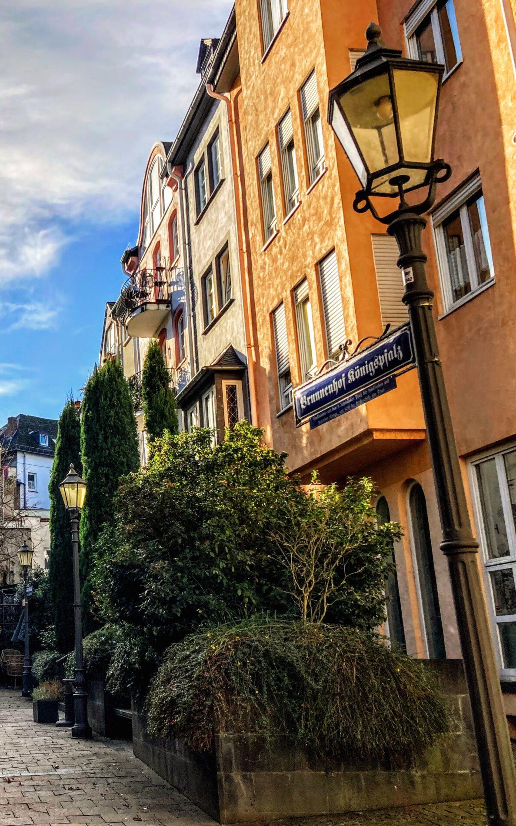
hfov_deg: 29.6
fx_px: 900
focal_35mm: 40
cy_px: 410
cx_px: -14
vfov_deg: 49.3
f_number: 1.8
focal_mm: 3.99
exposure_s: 1/1517
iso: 20
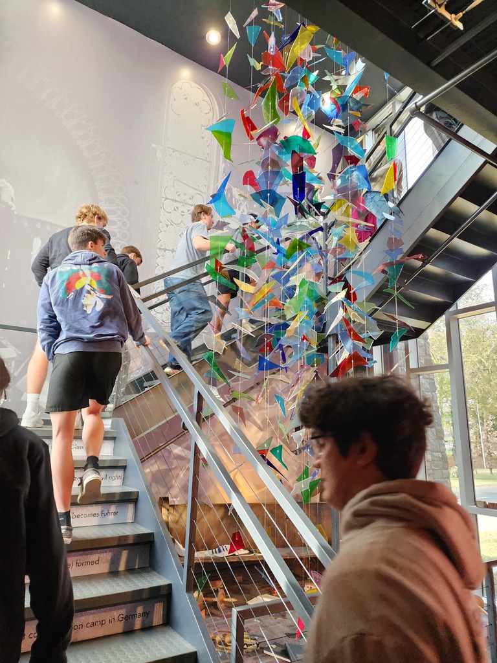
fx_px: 440
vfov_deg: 73.9
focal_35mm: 23
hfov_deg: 58.9
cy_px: 332
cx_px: 248
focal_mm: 6.4
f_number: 1.8
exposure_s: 1/120
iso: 1000
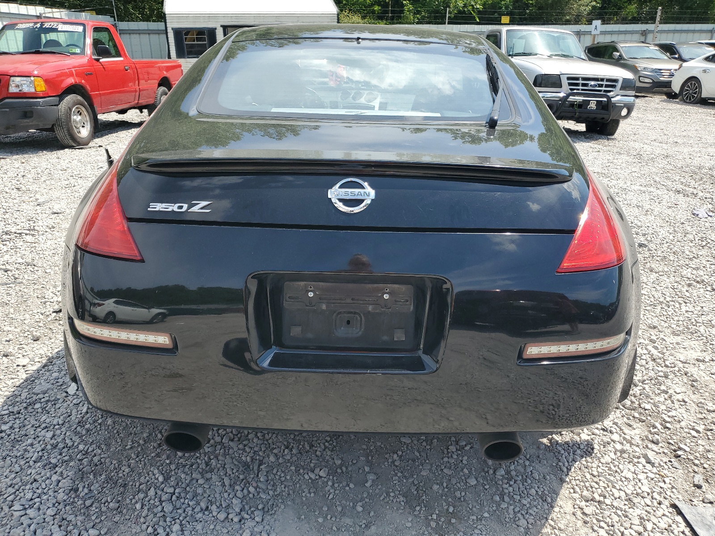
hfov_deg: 67.3
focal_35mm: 26
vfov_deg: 53.1
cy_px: 268
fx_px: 537
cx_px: 358
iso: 50
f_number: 1.5
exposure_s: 1/1667
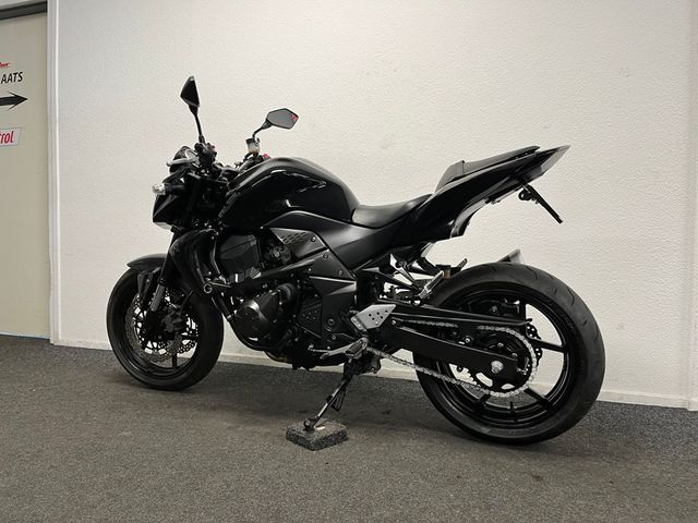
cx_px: 349
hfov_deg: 67.3
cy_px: 262
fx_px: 524
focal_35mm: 26
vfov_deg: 53.1
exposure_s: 1/50
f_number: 1.6
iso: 64
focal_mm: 5.1
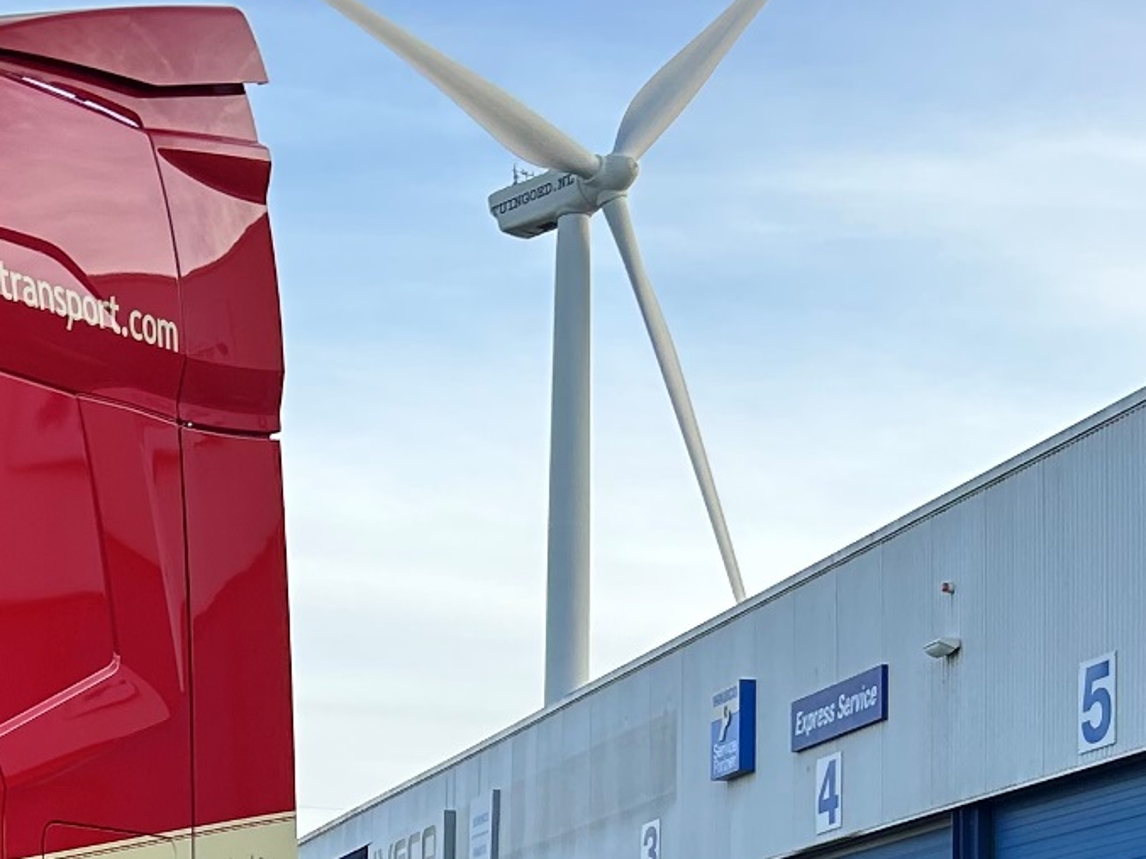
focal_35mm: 93
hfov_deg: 19.7
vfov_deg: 15.5
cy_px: 947
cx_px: -265
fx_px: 3079
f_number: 1.5
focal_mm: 5.7
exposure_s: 1/1183
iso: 50
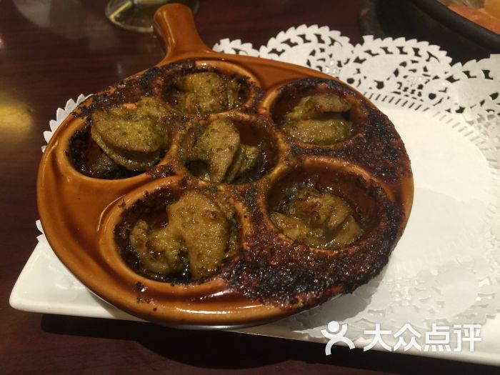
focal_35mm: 29
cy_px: 188
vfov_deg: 48.2
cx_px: 250
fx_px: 419
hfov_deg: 61.7
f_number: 2.2
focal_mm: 4.15
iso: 80
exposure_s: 1/17
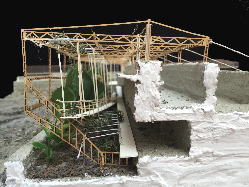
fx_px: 209
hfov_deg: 61.7
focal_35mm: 29
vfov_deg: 48.2
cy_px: 94
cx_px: 124
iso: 40
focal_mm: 4.15
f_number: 2.2
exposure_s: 1/60
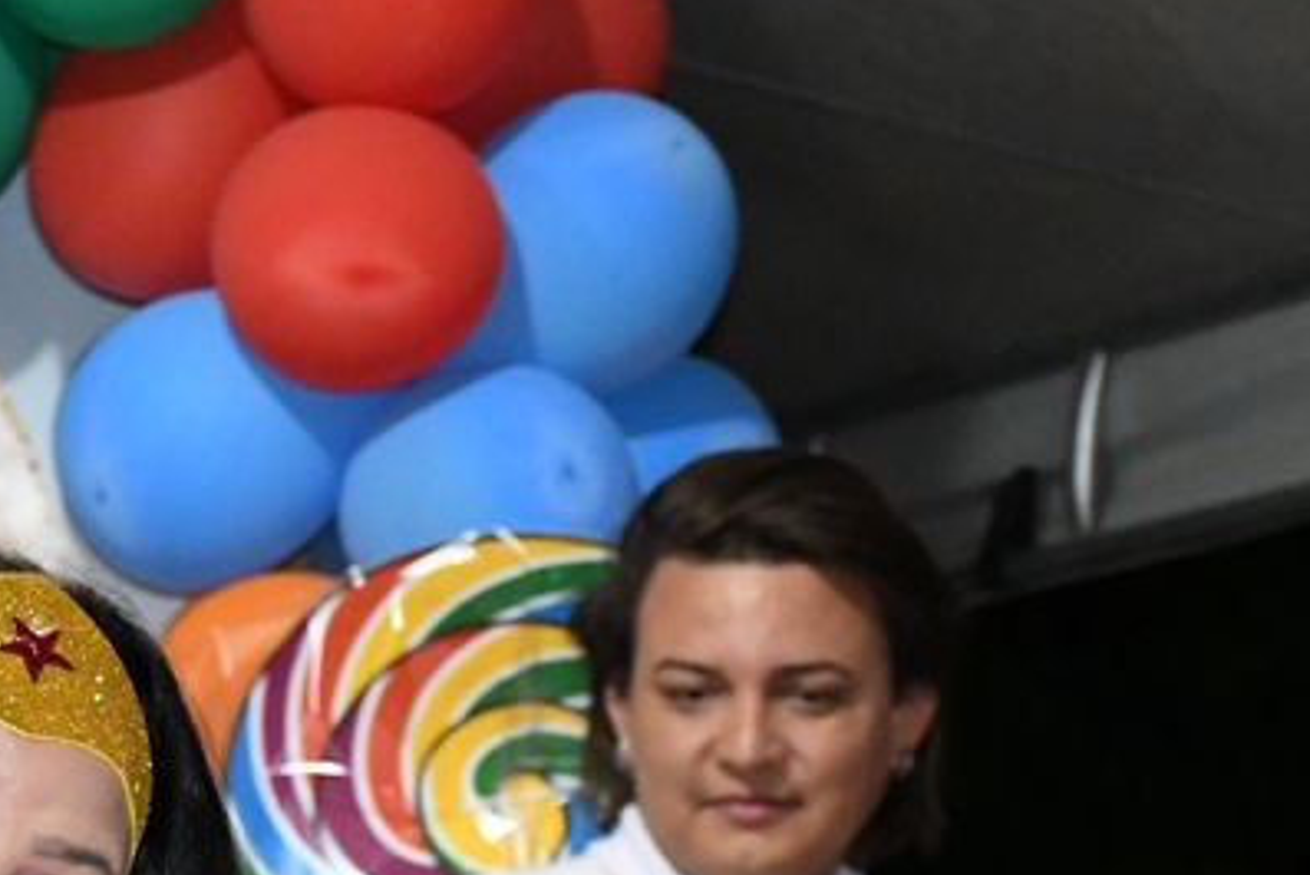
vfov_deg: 6.8
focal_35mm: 201
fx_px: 7316
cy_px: 1032
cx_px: 96
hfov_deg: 10.2
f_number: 5
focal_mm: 52
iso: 6400
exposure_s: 1/200
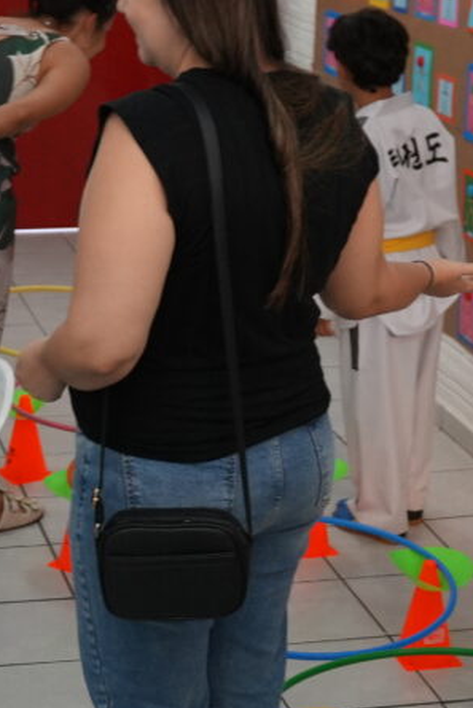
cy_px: 312
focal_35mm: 93
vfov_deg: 21.9
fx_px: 1828
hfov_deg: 14.5
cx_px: -19
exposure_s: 1/125
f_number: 2.8
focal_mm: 17
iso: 400
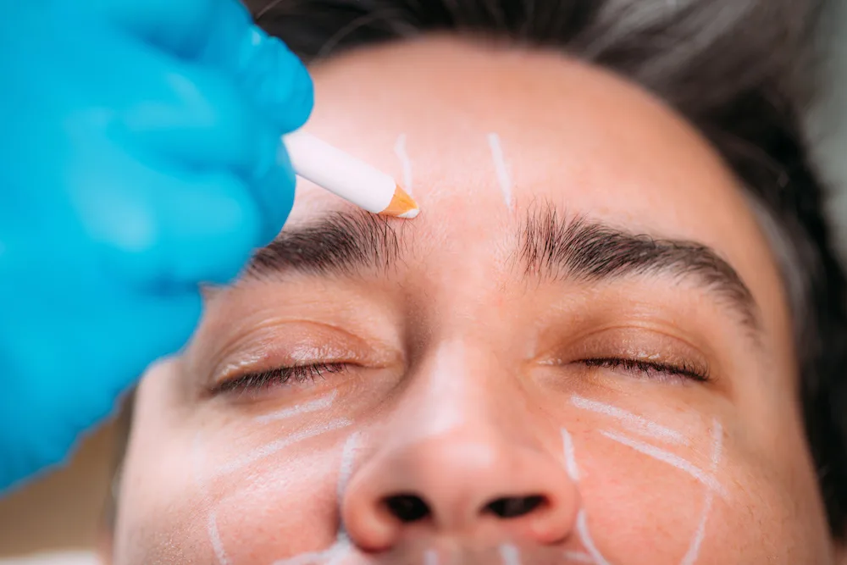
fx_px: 2471
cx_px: 424
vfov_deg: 13.0
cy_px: 282
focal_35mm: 105
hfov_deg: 19.5
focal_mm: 105
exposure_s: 1/200
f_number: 3.5
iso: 64
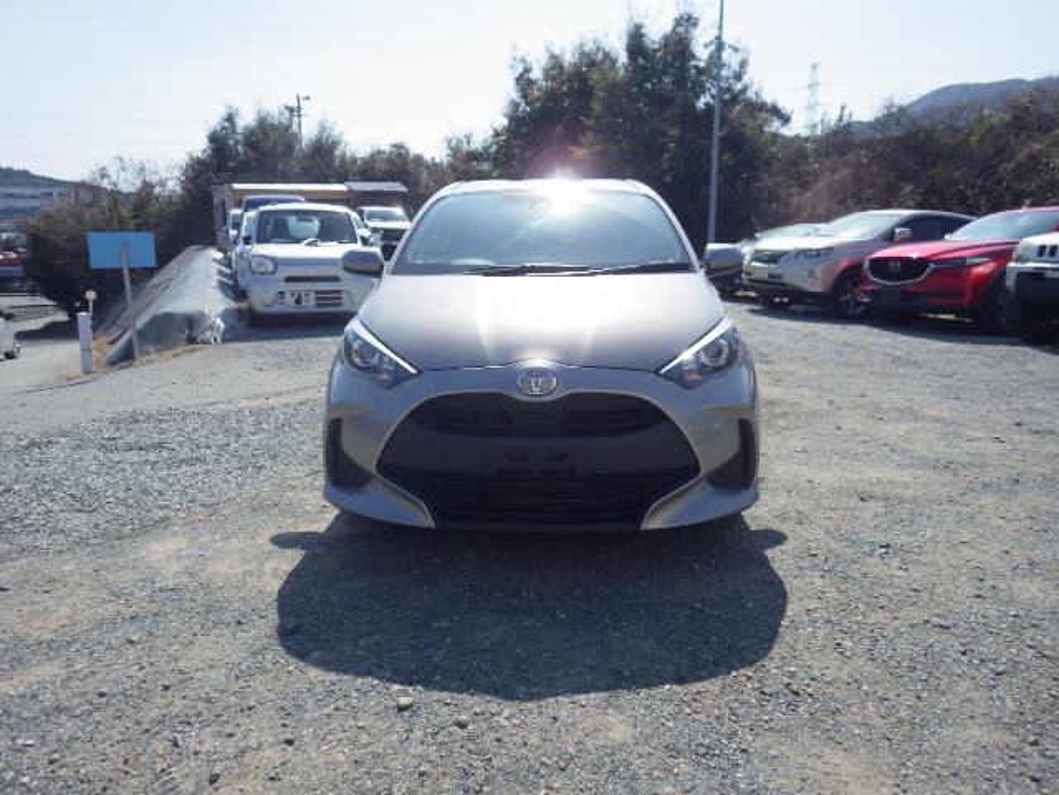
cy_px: 398
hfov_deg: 69.4
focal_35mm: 25
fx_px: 765
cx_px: 530
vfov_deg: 54.9
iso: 250
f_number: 7.9
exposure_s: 1/400
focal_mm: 4.5
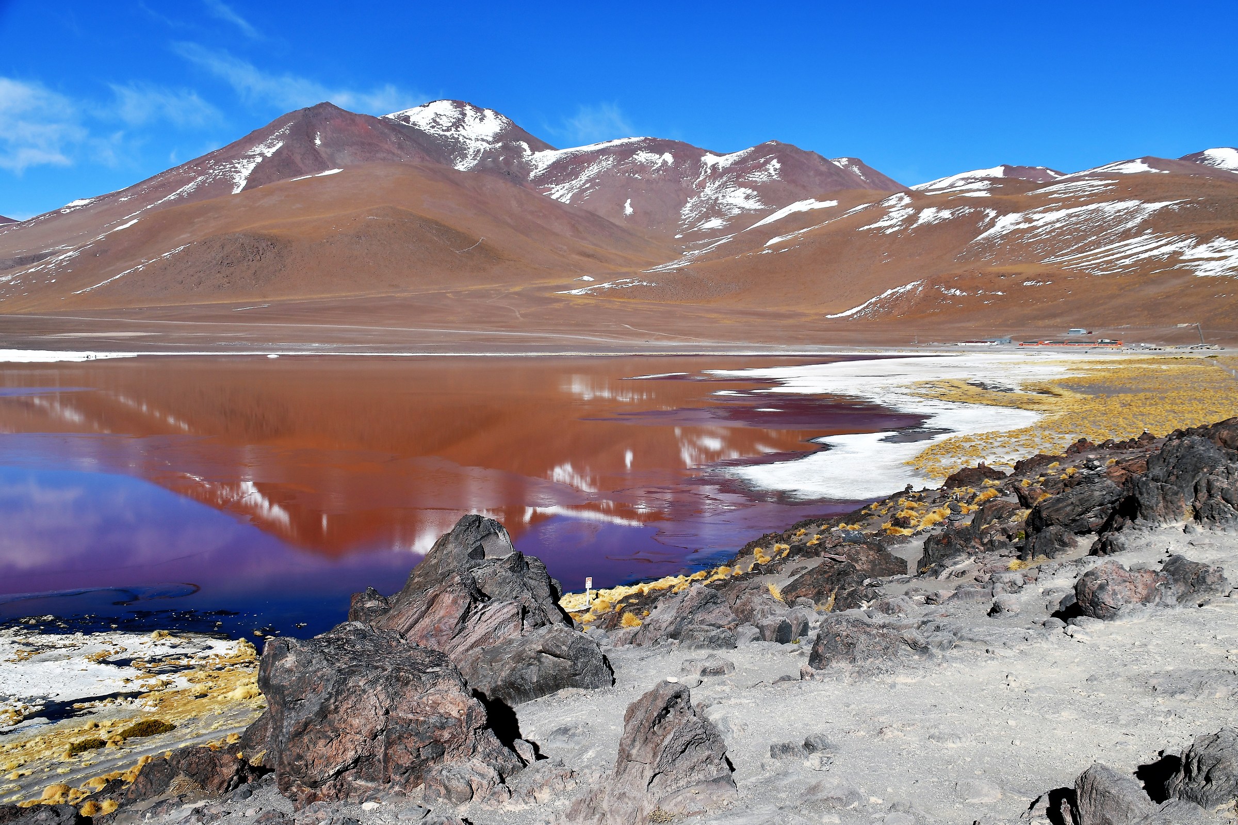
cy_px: 412
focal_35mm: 39
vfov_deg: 34.2
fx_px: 1341
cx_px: 619
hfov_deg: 49.6
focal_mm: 26
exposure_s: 1/400
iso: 100
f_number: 10
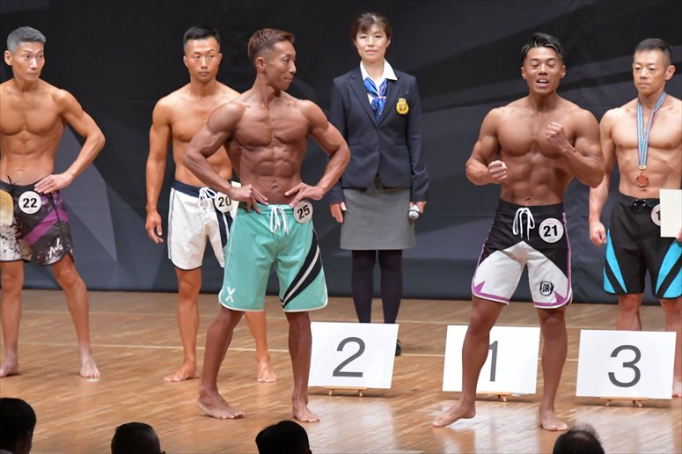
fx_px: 5397
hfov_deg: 7.2
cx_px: 341
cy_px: 227
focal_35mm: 285
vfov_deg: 4.8
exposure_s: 1/400
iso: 8000
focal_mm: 190
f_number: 5.6
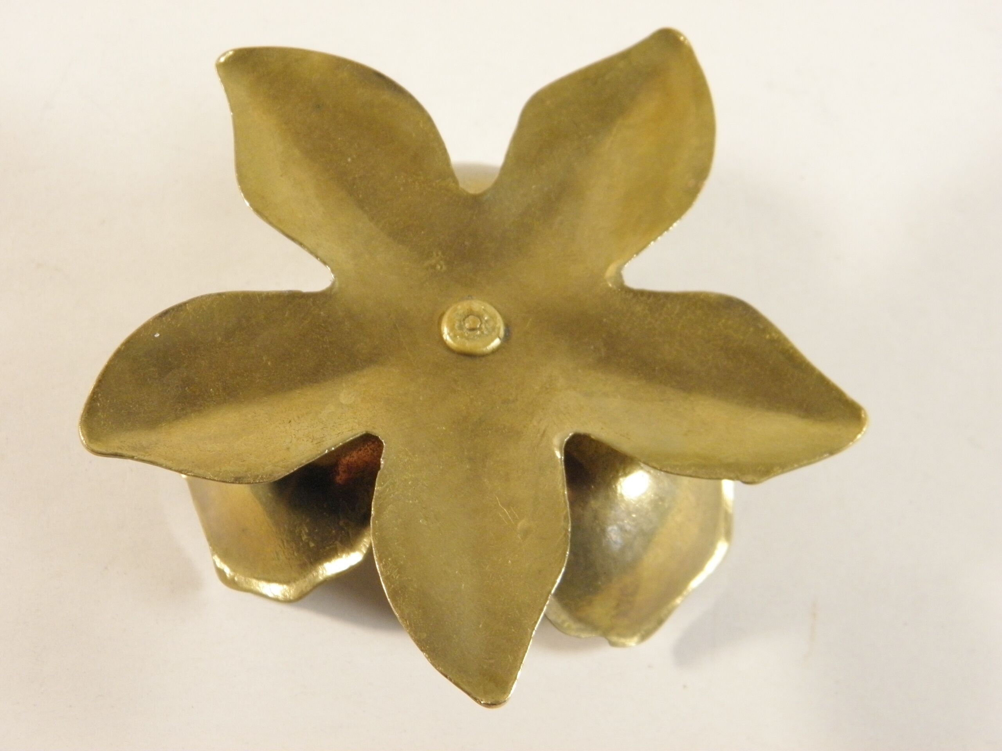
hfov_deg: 24.4
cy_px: 376
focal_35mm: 80
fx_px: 2316
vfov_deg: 18.4
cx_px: 501
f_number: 4.4
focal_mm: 14.3
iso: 200
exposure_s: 1/40
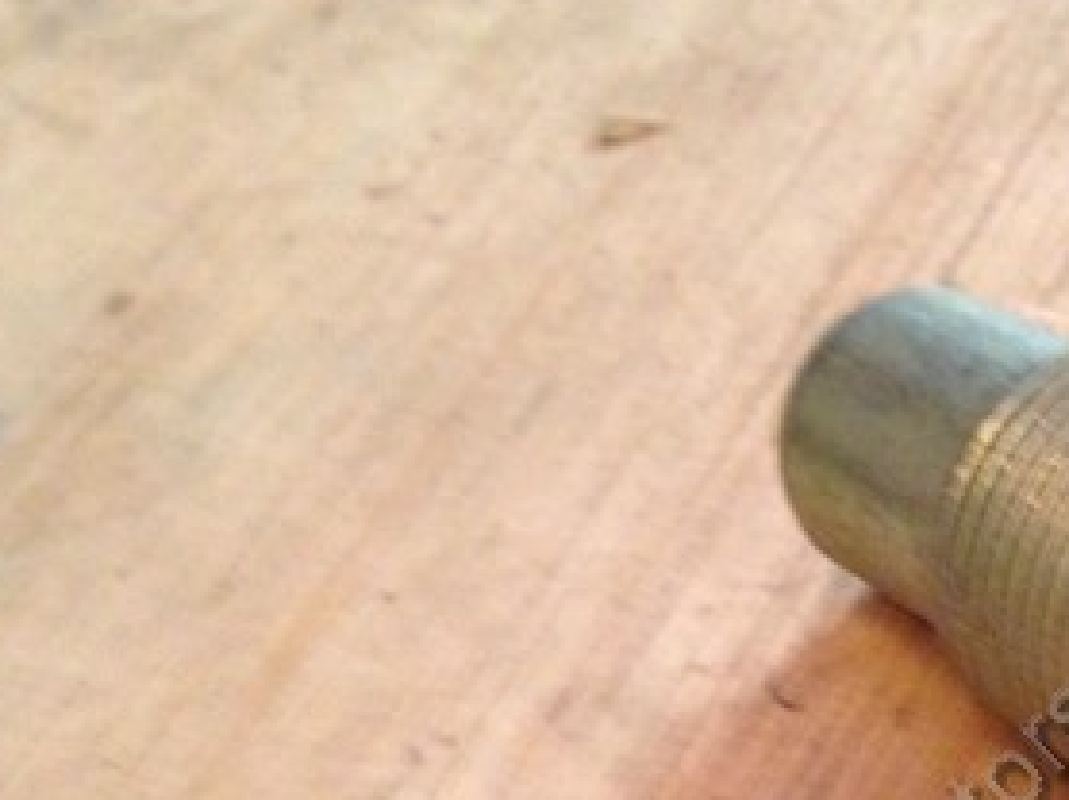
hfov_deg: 24.8
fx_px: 2345
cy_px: 804
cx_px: 988
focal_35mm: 76
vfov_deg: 18.8
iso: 400
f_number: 2.4
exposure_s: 1/15
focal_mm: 4.12
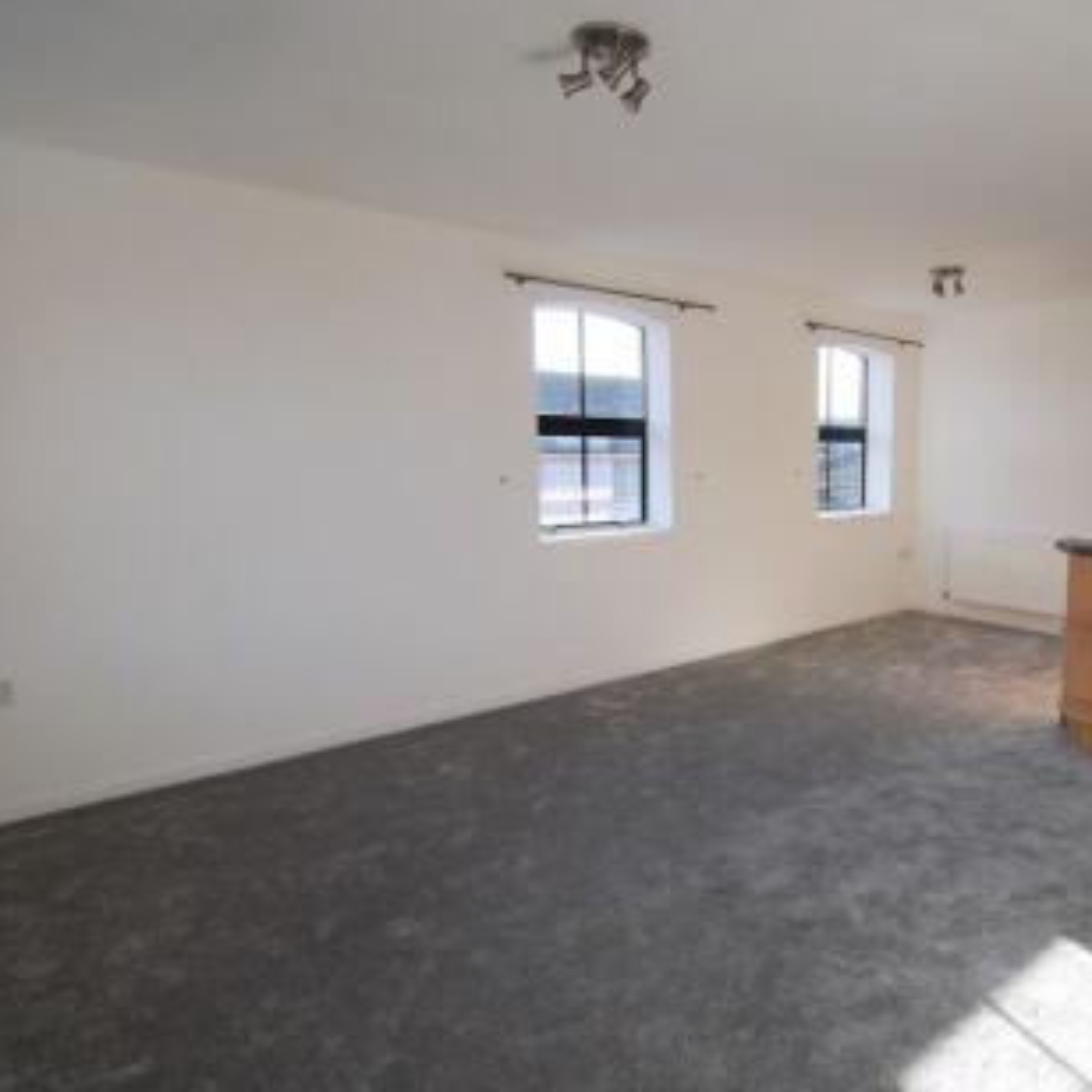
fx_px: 773
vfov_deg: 70.5
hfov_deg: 66.5
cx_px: 805
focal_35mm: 22
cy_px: 548
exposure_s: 1/125
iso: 160
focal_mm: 11
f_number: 5.6
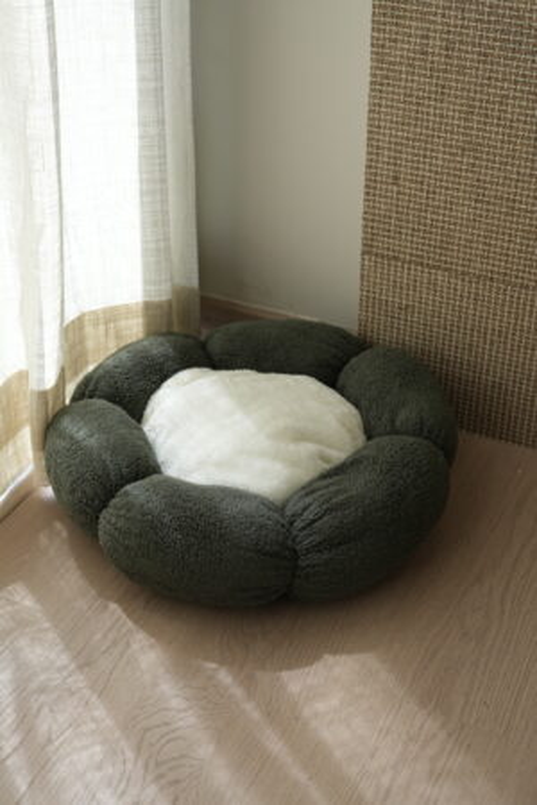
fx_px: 1119
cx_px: 268
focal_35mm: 50
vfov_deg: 39.6
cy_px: 402
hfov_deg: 27.0
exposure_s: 1/200
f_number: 4
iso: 100
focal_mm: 50
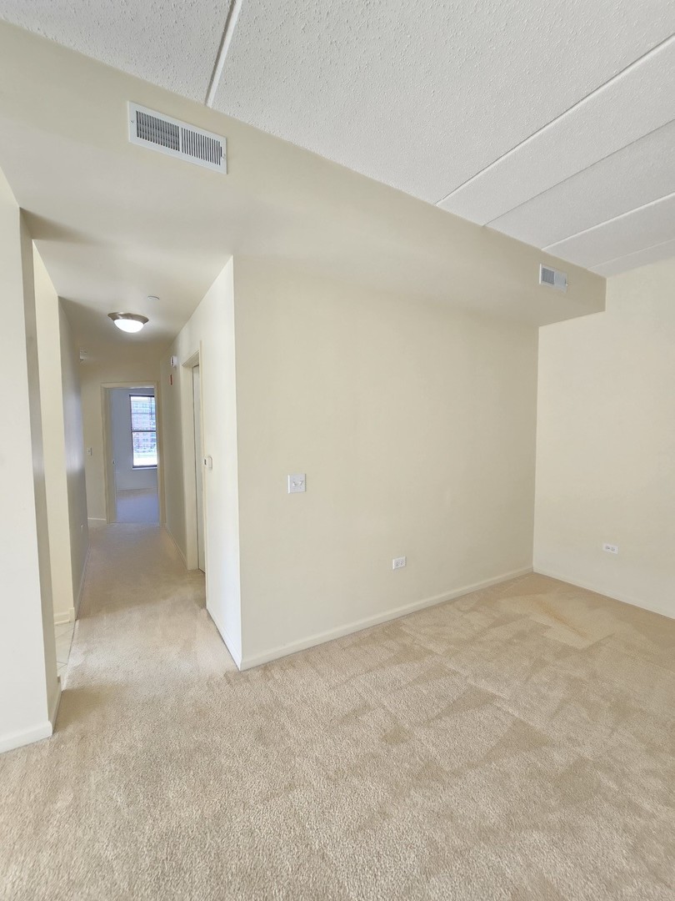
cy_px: 450
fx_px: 338
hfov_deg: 89.9
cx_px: 338
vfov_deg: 106.2
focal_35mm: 13
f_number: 2.2
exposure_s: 1/60
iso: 80
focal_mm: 2.2
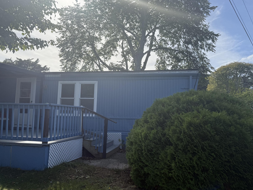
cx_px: 136
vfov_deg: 53.1
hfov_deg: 67.2
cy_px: 92
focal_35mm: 26
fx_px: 190
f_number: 1.78
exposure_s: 1/5319
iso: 100
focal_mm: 6.76
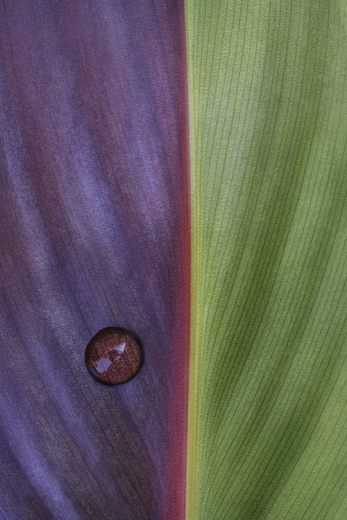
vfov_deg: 22.6
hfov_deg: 15.2
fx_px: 1301
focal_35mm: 90
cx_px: 174
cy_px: 260
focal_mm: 60
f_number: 16
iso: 200
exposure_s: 1/3
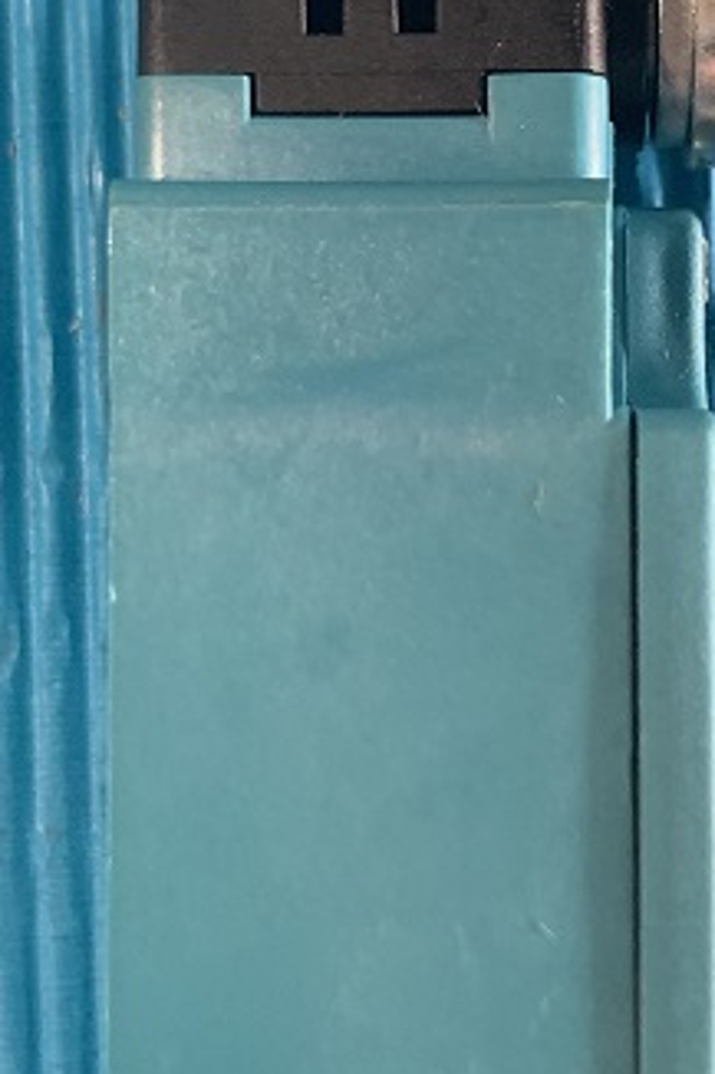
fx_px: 1998
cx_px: 565
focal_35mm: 67
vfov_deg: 30.1
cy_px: 460
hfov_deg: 20.1
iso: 400
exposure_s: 1/52
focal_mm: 4.25
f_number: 1.8
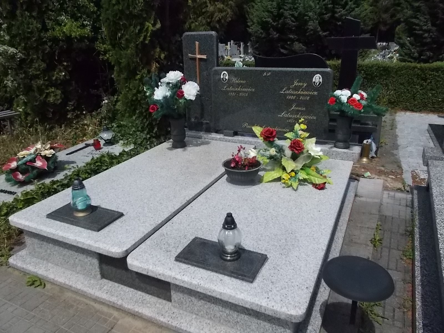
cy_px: 166
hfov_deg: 67.3
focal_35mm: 26
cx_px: 222
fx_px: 333
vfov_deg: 53.1
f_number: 8
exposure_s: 1/1250
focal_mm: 4.6
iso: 400
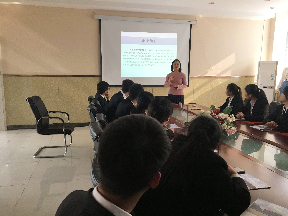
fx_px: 241
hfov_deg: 61.7
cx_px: 144
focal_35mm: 29
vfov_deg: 48.2
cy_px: 108
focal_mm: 4.15
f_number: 2.2
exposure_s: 1/33
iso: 64
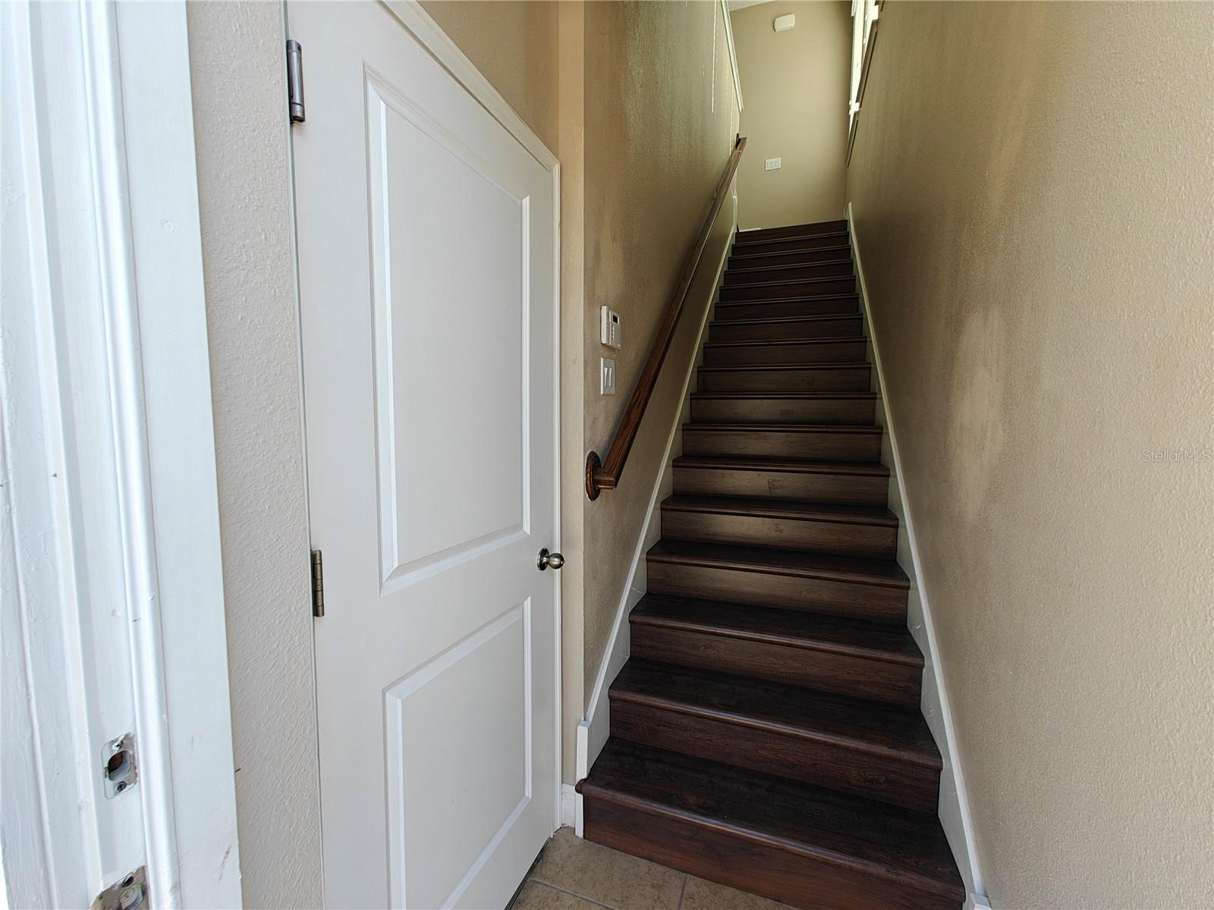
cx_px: 607
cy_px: 455
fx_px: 491
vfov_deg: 85.7
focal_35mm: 14
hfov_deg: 102.1
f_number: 2.2
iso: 64
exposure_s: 1/100
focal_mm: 2.62
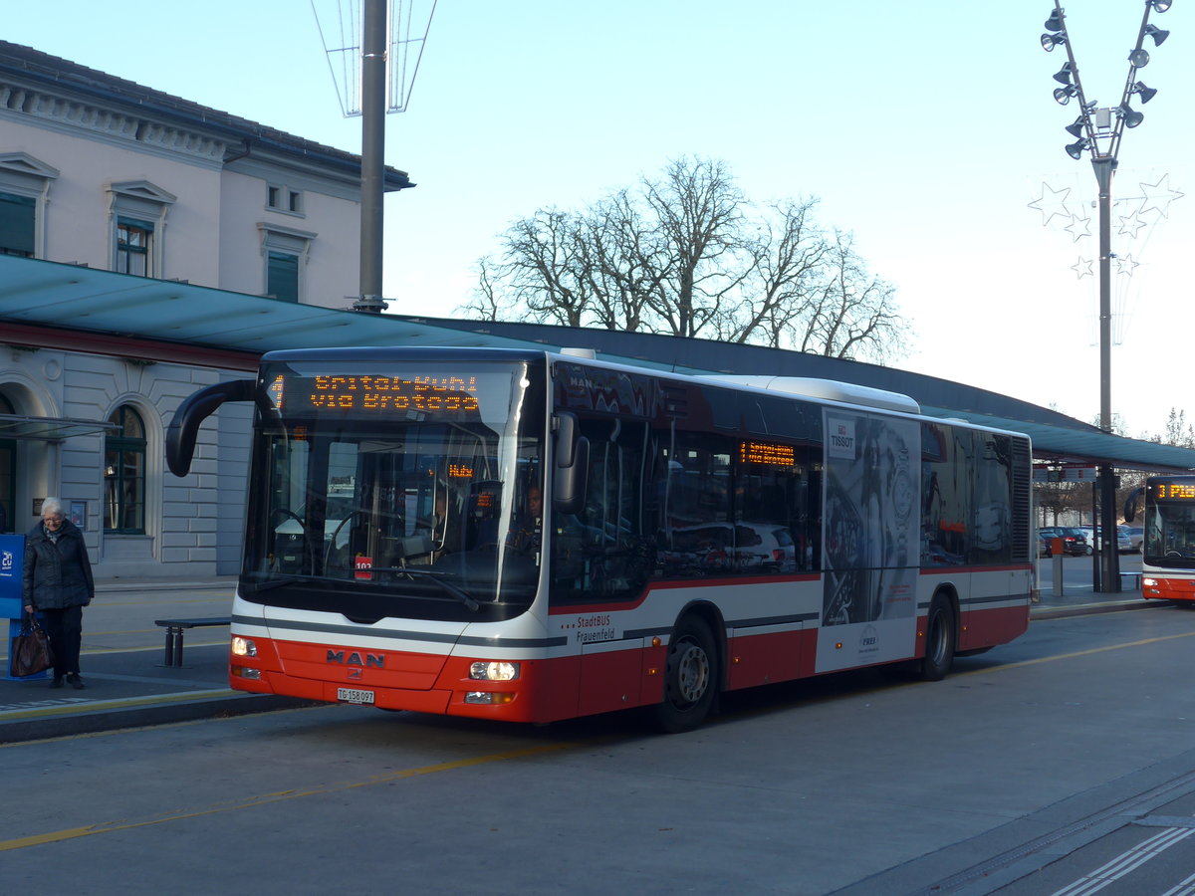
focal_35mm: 55
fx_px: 1899
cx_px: 598
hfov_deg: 34.9
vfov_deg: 26.6
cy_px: 448
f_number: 3.4
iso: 80
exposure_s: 1/250
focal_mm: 11.3
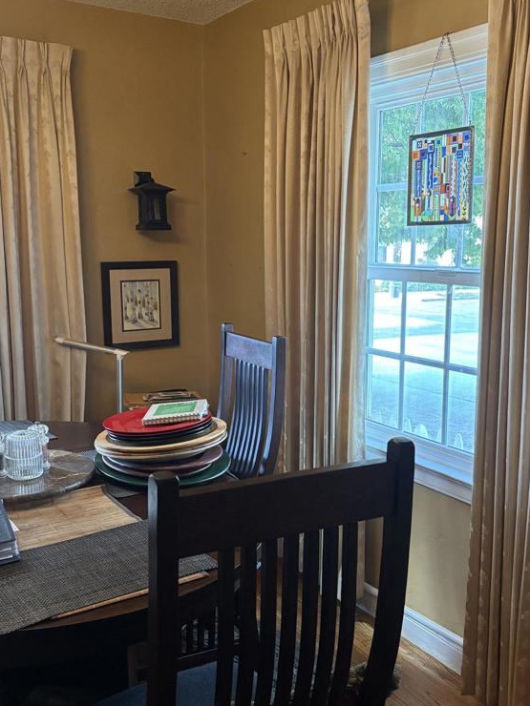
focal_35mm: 36
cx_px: 295
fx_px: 735
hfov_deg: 39.6
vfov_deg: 51.4
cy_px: 348
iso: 500
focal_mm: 5.96
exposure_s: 1/60
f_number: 1.6
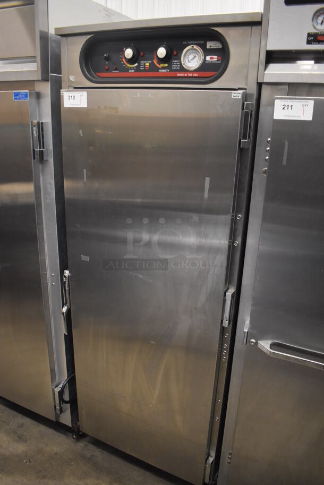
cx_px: 162
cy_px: 242
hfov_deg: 48.0
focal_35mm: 27
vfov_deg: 67.3
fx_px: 364
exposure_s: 1/125
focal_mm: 18
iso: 2800
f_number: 3.5
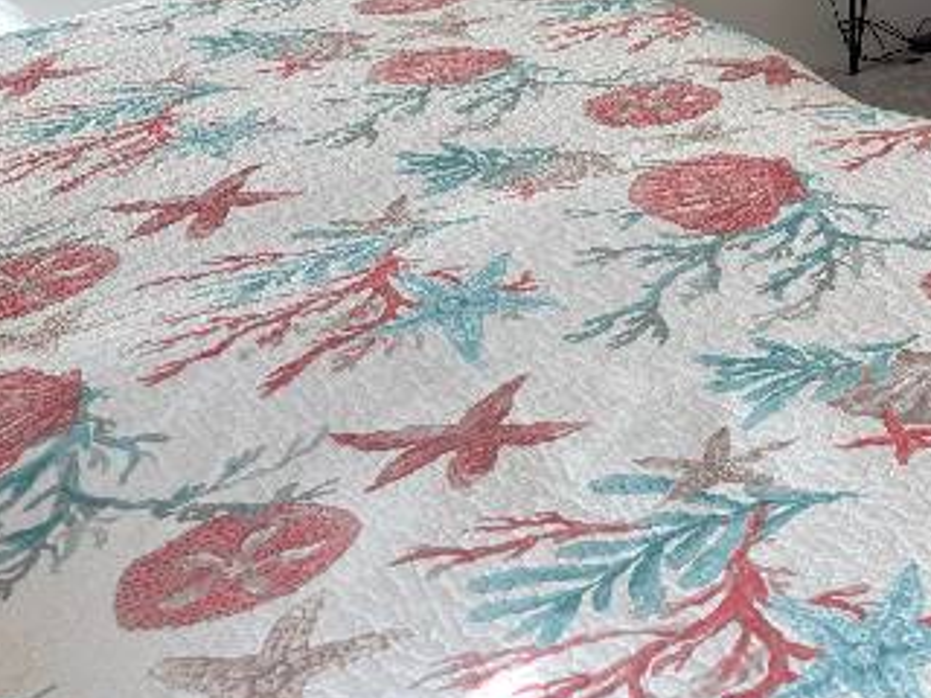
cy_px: -153
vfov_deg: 19.9
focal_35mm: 69
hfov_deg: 26.3
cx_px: 980
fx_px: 1856
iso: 40
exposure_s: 1/120
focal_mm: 5.96
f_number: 1.6
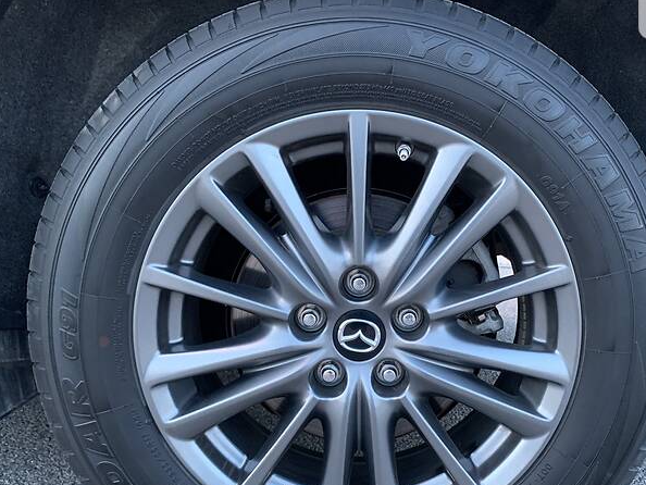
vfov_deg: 40.4
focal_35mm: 35
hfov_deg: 52.4
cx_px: 376
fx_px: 653
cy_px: 306
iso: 400
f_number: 1.8
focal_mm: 4.2
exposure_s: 1/40
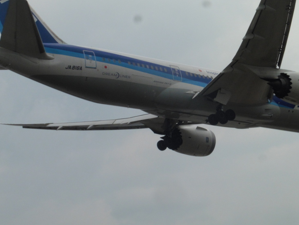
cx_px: 190
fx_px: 951
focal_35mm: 110
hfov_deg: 17.8
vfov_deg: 13.5
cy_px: 85
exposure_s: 1/1250
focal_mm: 14.2
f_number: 5.6
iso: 200
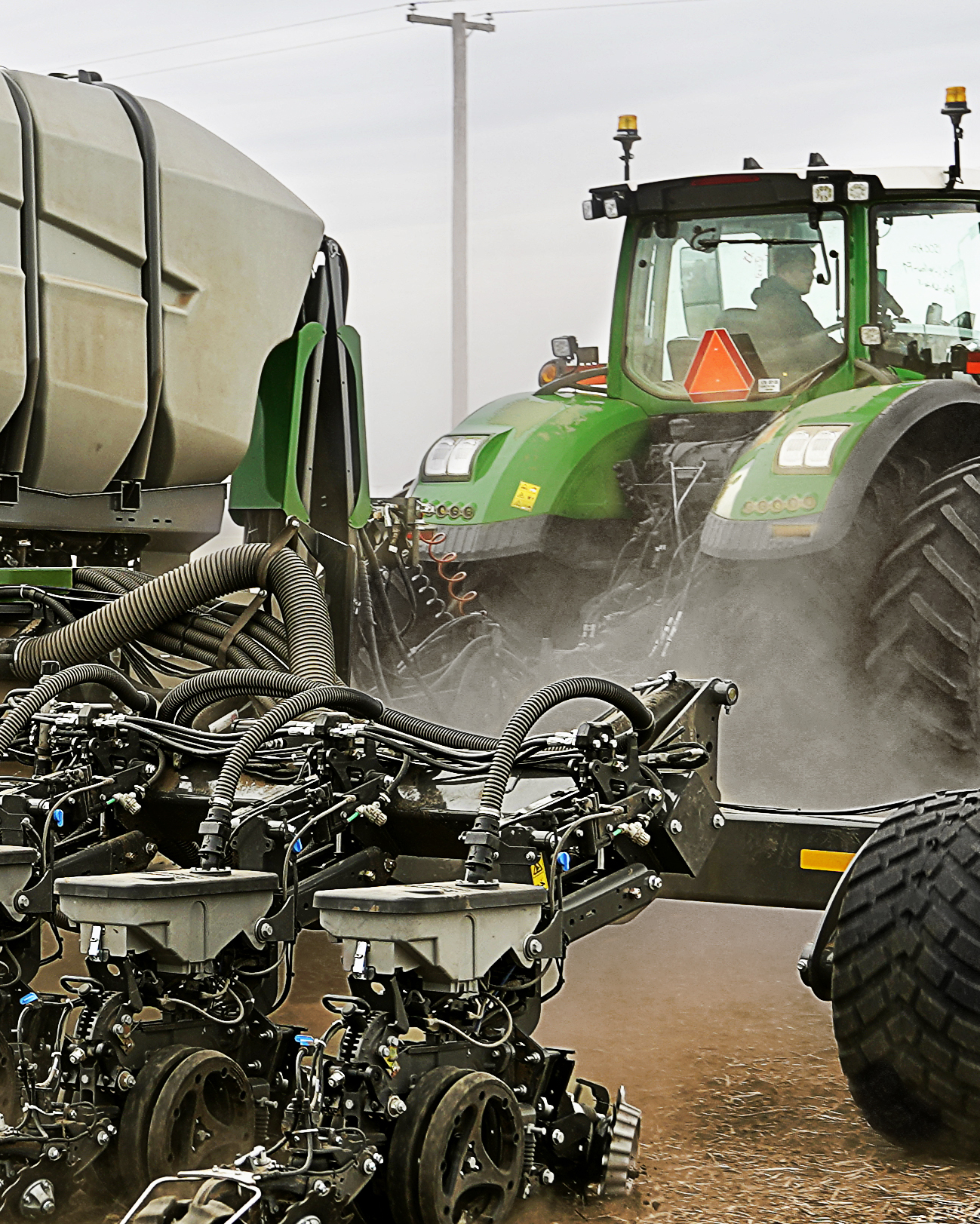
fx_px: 4023
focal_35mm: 111
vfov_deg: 17.3
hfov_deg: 13.5
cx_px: -204
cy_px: 545
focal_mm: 32
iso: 100
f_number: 4.5
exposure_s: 1/160
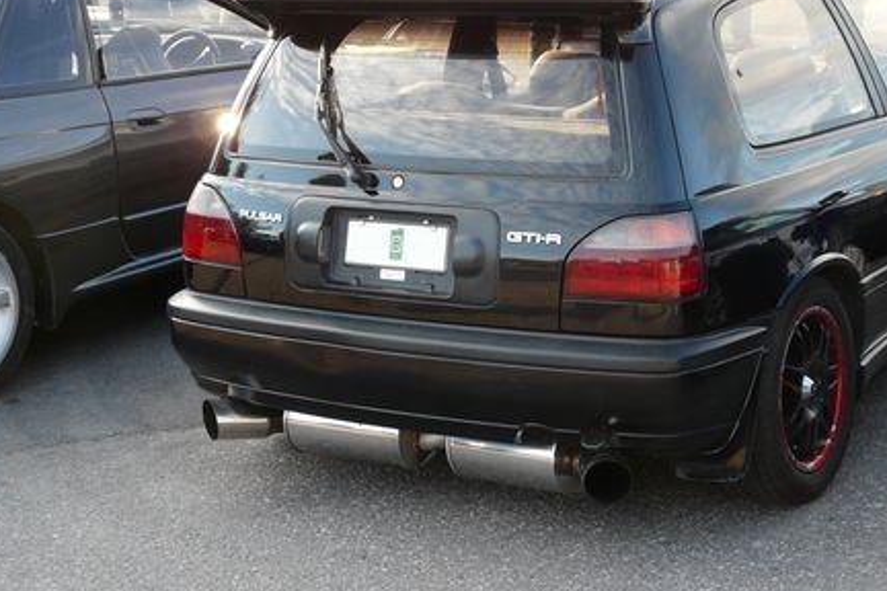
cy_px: 197
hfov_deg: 27.1
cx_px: 612
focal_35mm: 74
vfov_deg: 18.4
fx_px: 1823
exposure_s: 1/100
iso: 100
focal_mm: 7.9
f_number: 3.2
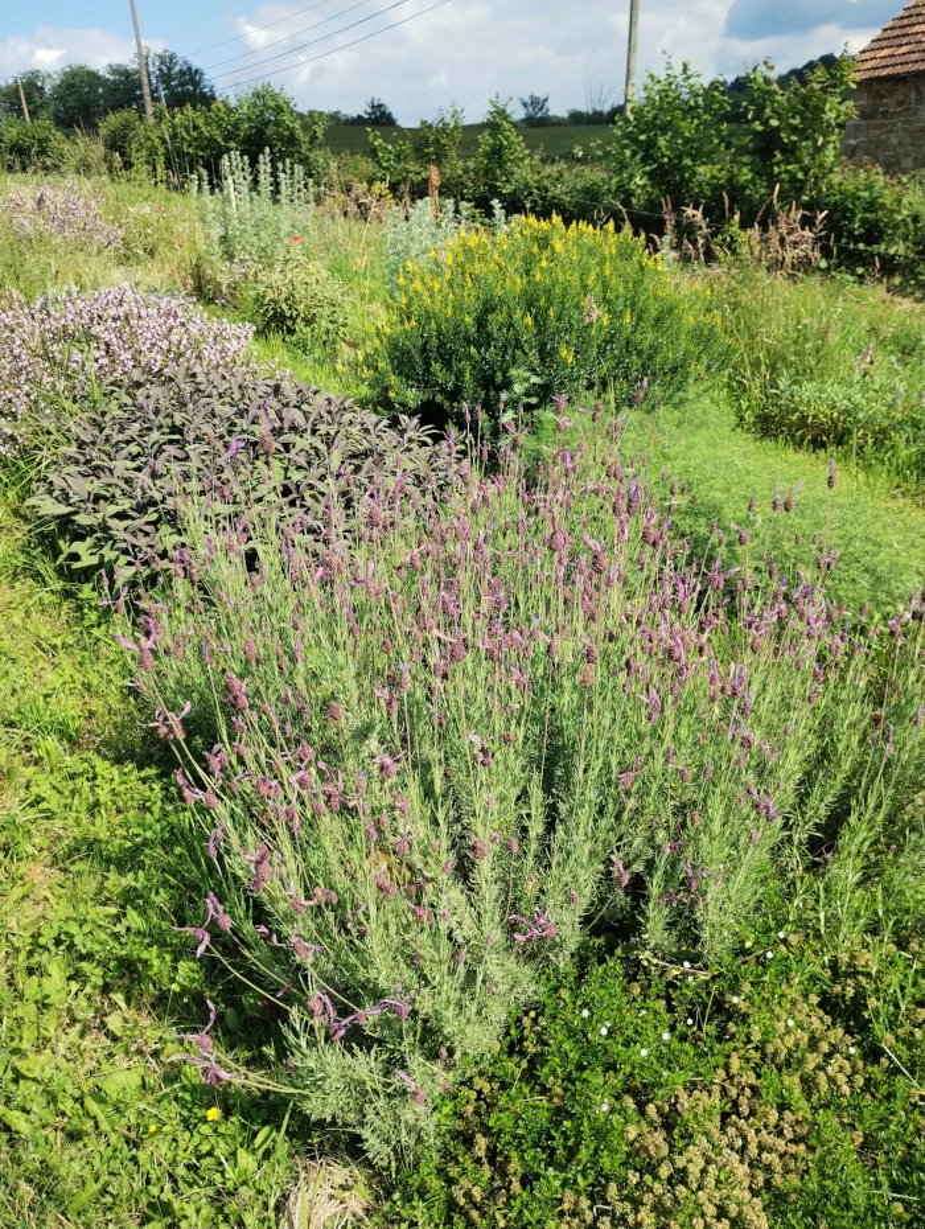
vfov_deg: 63.4
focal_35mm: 28
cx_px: 462
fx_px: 995
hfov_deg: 49.8
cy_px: 614
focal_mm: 4.27
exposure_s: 1/491
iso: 100
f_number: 1.8
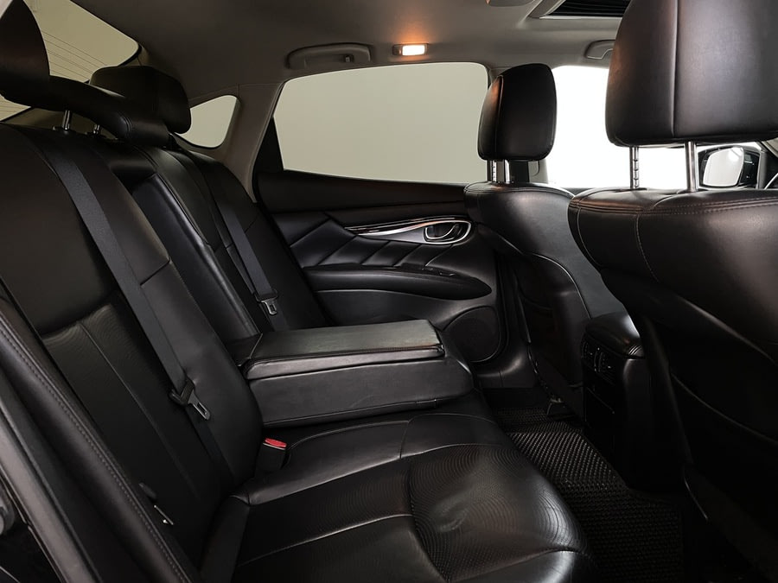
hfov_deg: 67.3
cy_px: 292
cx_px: 389
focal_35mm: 26
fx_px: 584
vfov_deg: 53.1
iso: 250
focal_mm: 4.2
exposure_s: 1/50
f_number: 1.6
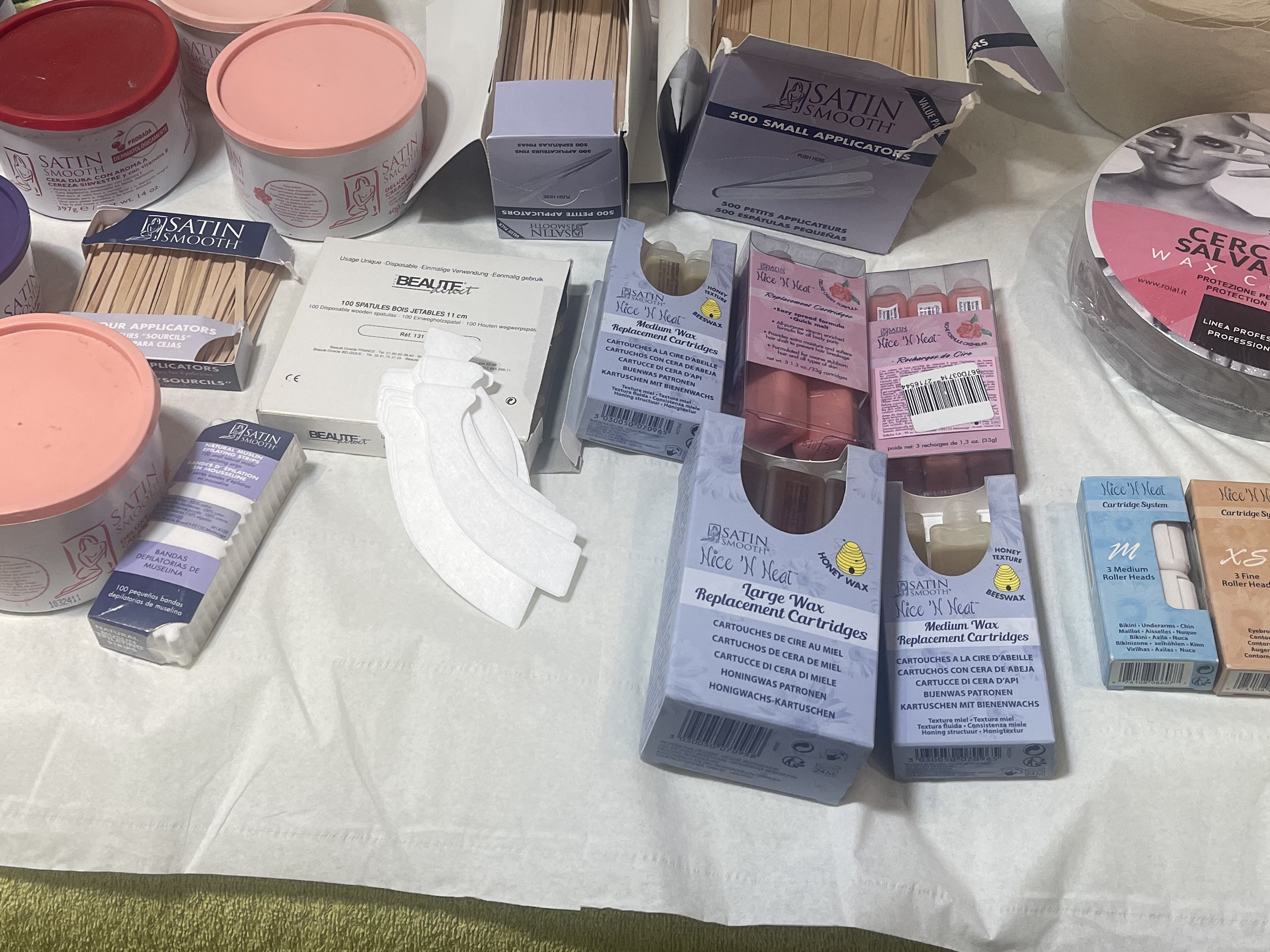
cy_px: 265
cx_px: 550
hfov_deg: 45.7
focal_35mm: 41
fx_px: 1504
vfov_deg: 34.6
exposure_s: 1/100
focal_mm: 5.1
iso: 80
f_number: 1.6
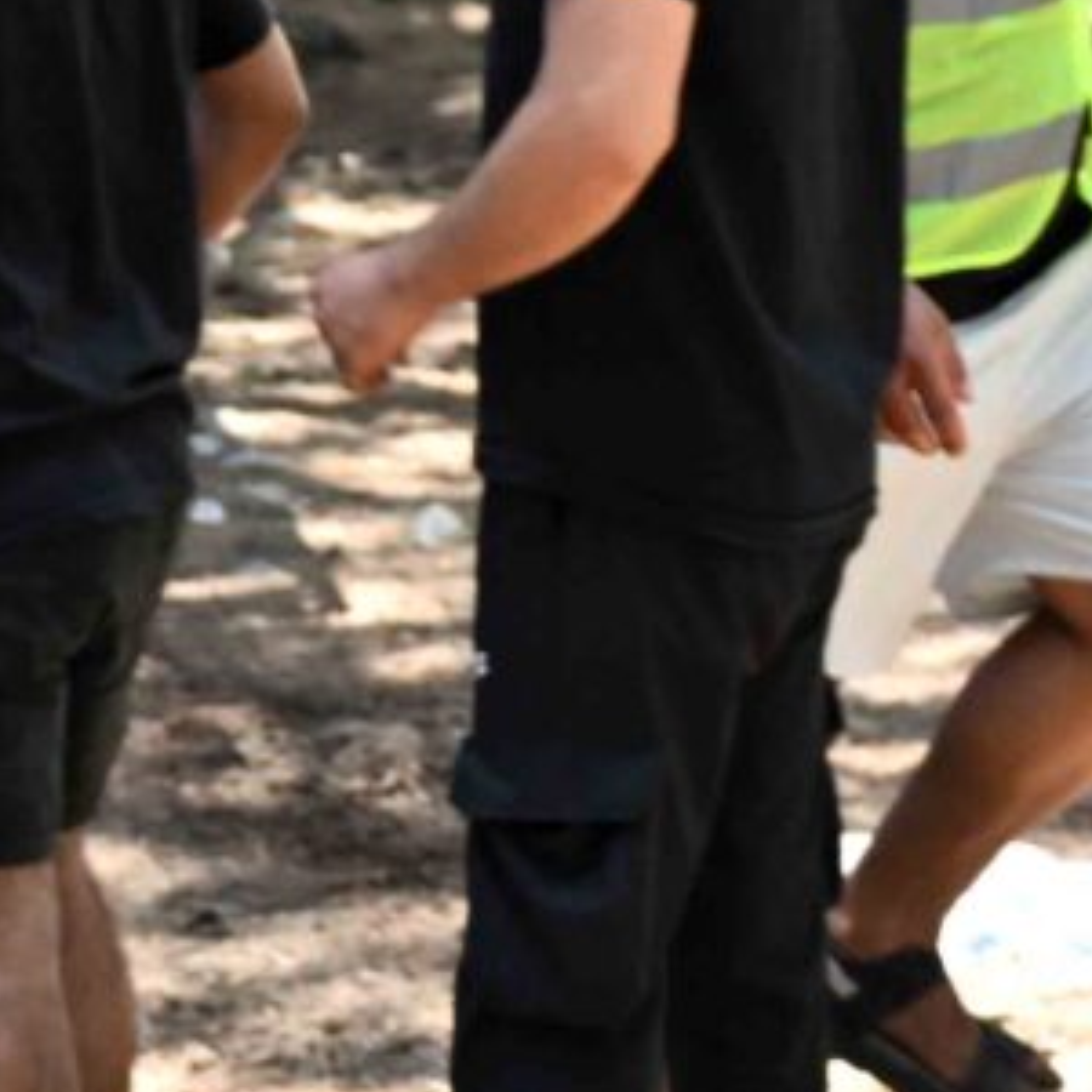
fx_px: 6210
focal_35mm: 174
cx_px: -593
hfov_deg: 9.7
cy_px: 497
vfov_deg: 10.0
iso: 100
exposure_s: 1/160
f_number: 2.8
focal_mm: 24
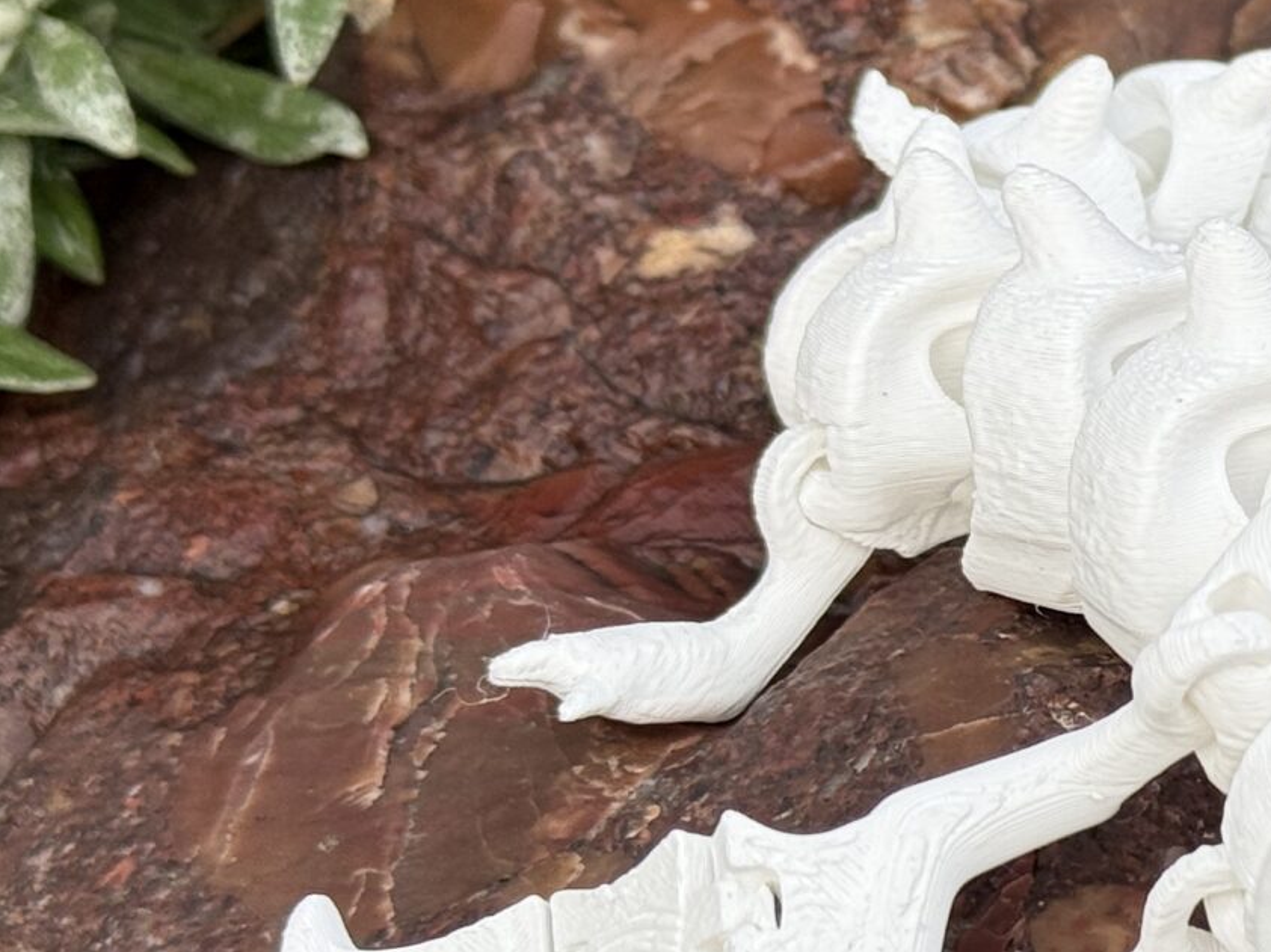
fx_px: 5359
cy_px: 471
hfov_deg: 13.0
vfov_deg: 10.2
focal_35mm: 146
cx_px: 1689
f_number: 1.78
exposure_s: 1/545
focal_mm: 6.76
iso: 80
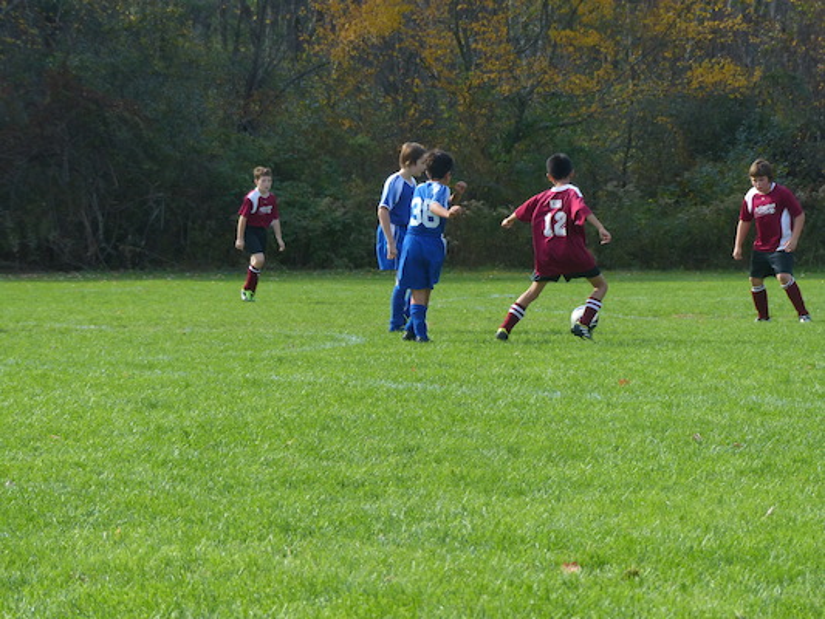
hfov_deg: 12.0
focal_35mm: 165
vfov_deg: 9.0
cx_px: 412
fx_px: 3933
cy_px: 310
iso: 200
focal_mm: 29.6
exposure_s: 1/500
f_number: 2.8
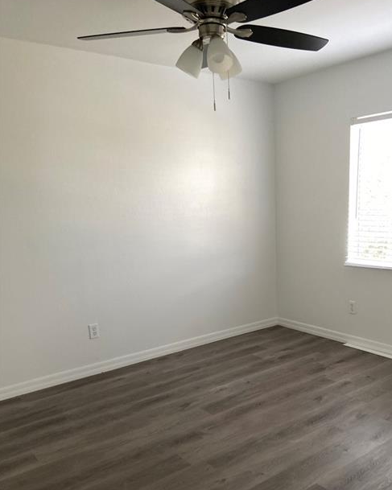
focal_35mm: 32
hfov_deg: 45.6
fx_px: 464
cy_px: 298
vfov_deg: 55.2
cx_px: 229
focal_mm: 4.25
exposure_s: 1/60
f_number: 1.8
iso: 100
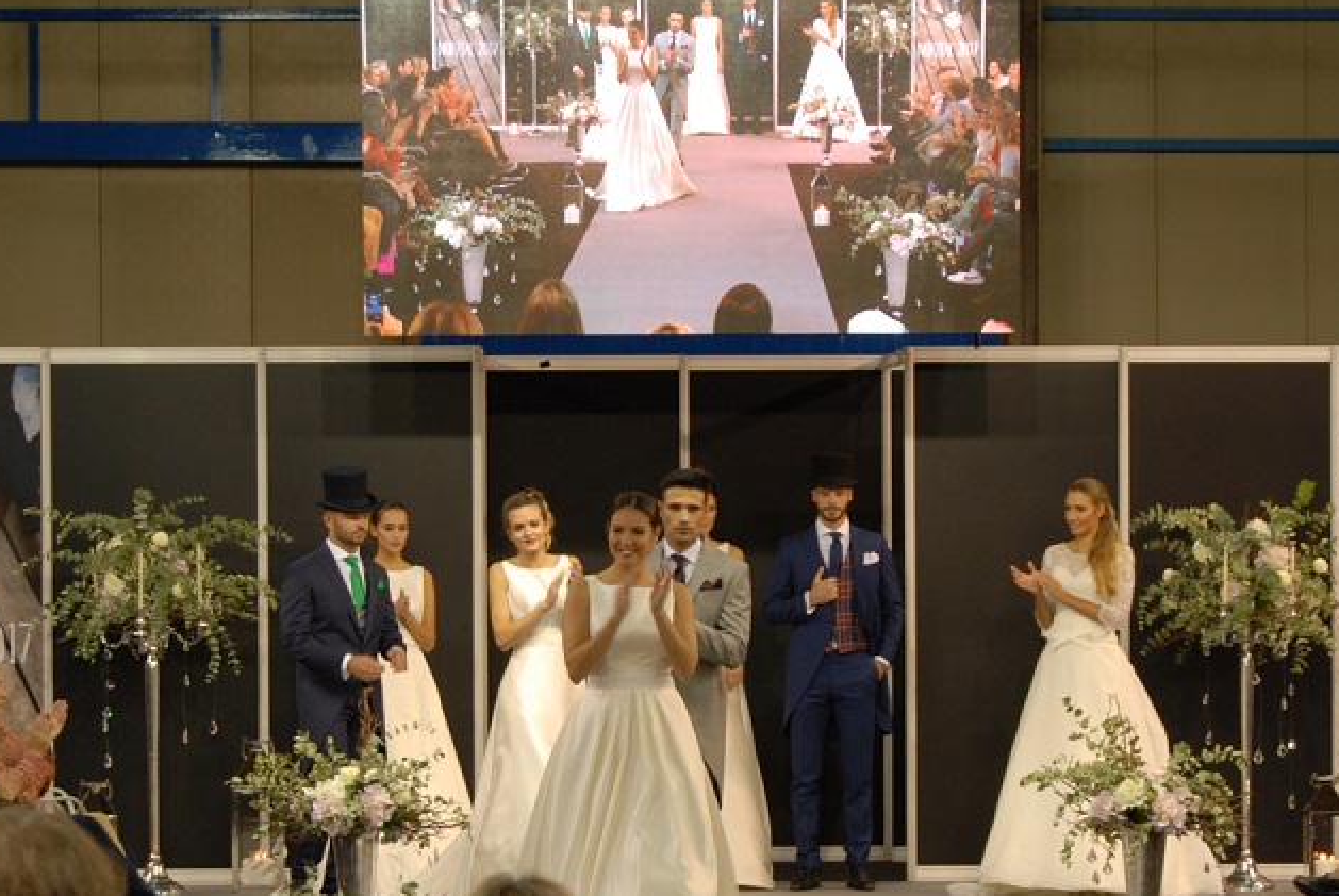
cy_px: 621
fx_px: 5325
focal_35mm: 143
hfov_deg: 14.3
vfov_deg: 9.6
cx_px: 500
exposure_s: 1/40
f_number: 5.6
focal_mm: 50
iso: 200
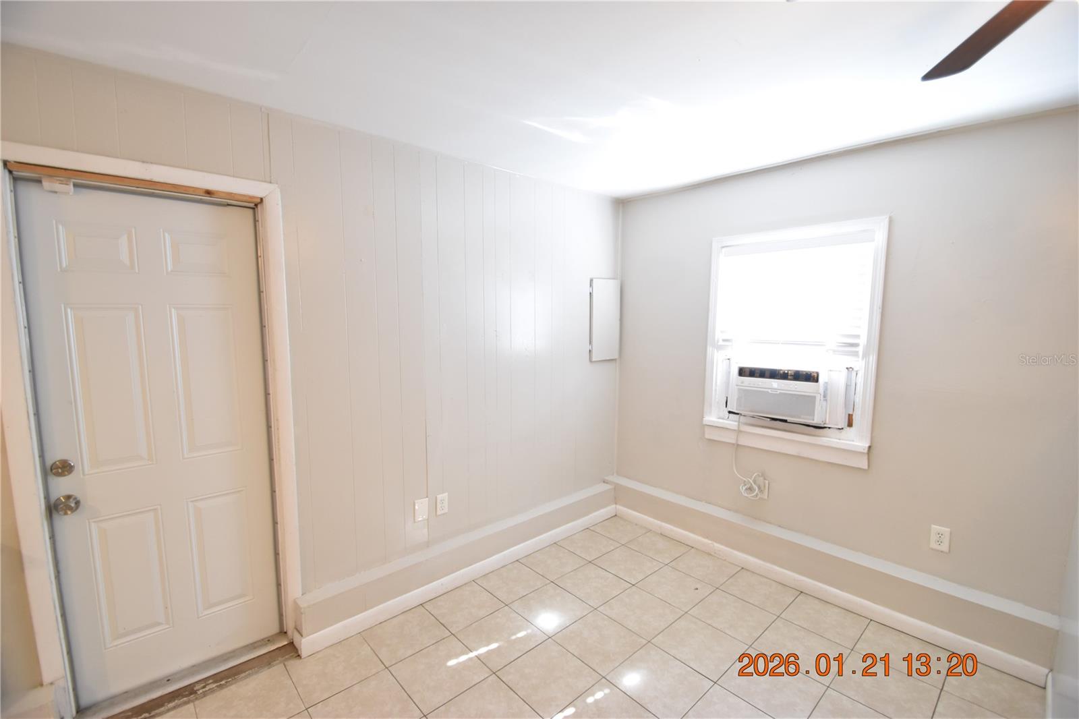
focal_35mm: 15
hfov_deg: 100.4
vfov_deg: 77.3
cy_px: 360
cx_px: 540
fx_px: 449
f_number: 3.5
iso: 800
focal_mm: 10
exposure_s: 1/45
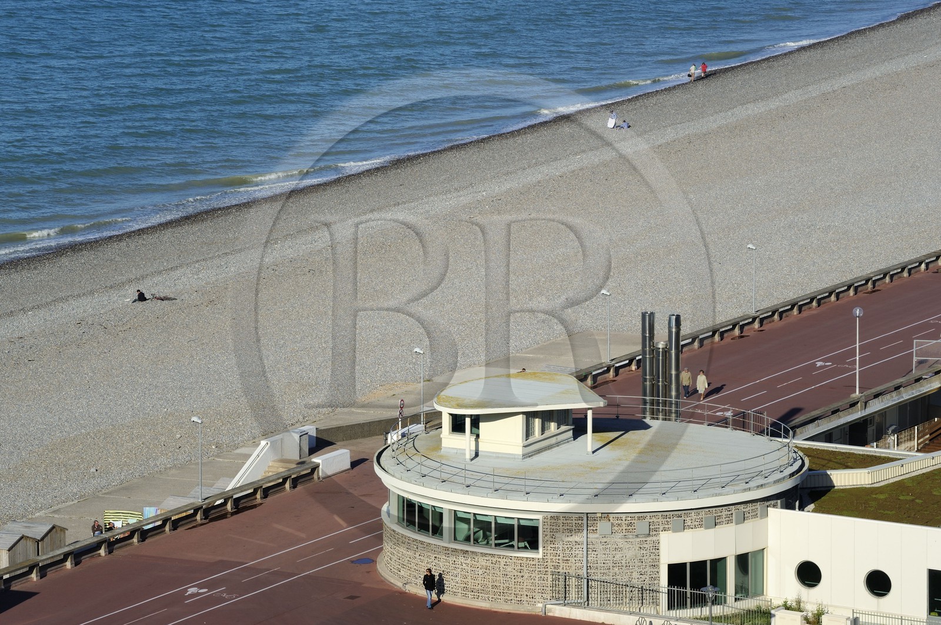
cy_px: 312
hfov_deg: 12.1
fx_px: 4439
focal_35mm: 170
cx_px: 470
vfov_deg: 8.1
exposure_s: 1/160
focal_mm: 170
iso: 200
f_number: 18
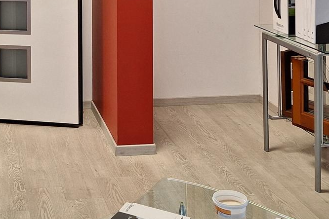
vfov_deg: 18.4
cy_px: -63
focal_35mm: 69
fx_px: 631
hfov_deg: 28.5
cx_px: 57
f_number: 1.8
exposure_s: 1/50
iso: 125
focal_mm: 5.54
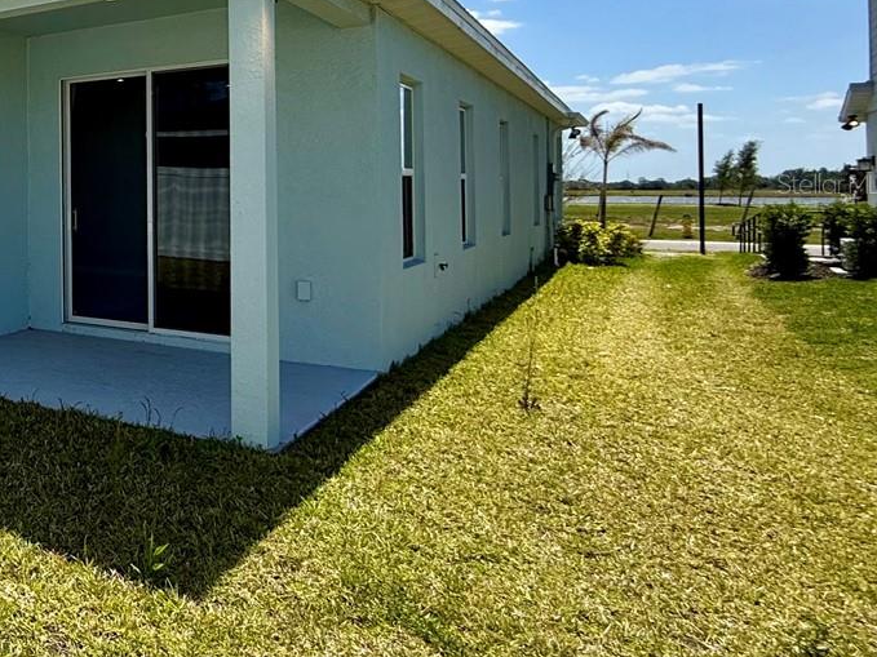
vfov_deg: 41.9
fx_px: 836
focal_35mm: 33
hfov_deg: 41.3
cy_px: 183
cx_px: -134
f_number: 2.2
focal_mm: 2.22
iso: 50
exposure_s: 1/1795
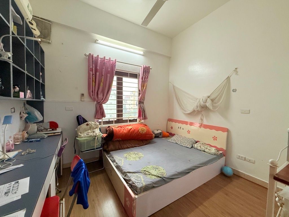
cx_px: 144
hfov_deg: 102.1
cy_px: 108
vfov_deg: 85.7
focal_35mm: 14
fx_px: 117
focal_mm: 2.22
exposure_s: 1/100
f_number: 2.2
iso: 250
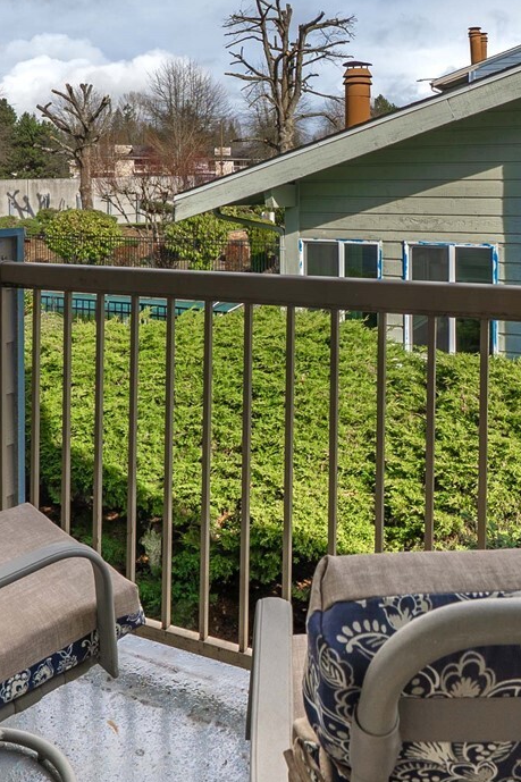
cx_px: 304
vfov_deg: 56.9
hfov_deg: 41.0
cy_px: 237
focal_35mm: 32
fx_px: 695
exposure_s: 1/100
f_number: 8
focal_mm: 13
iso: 80
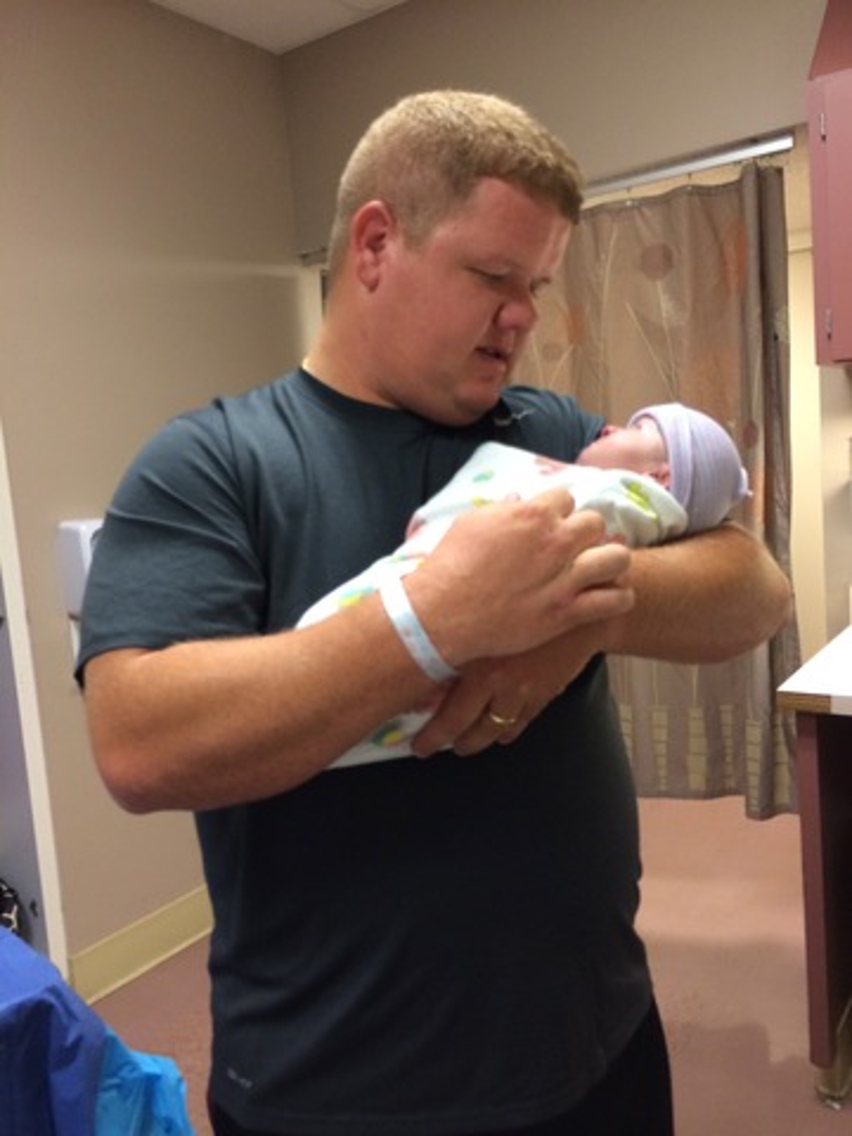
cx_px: 426
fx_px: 985
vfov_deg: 60.0
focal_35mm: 30
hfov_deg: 46.8
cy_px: 568
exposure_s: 1/30
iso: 125
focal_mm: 4.12
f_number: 2.2
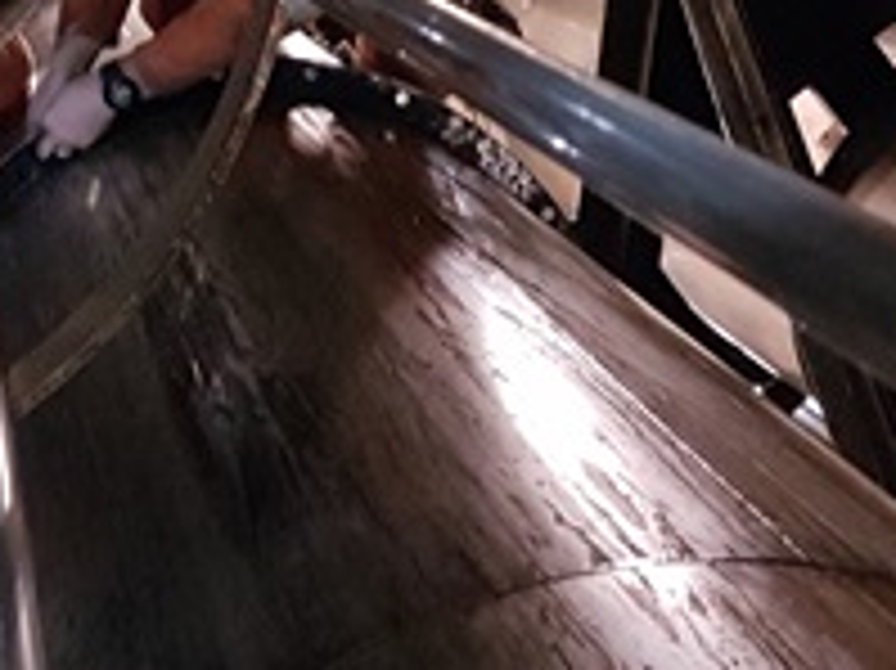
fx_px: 2432
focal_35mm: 94
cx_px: 135
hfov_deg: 20.6
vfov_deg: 15.3
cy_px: -58
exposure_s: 1/10
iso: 800
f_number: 1.7
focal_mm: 4.2
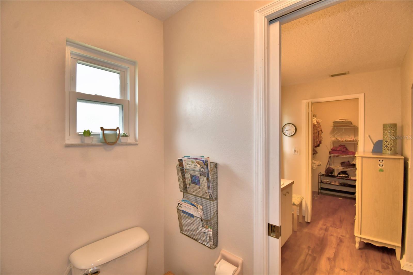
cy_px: 138
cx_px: 206
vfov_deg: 77.3
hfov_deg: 100.4
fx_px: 172
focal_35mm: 15
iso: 200
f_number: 4.5
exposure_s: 1/40
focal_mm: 10
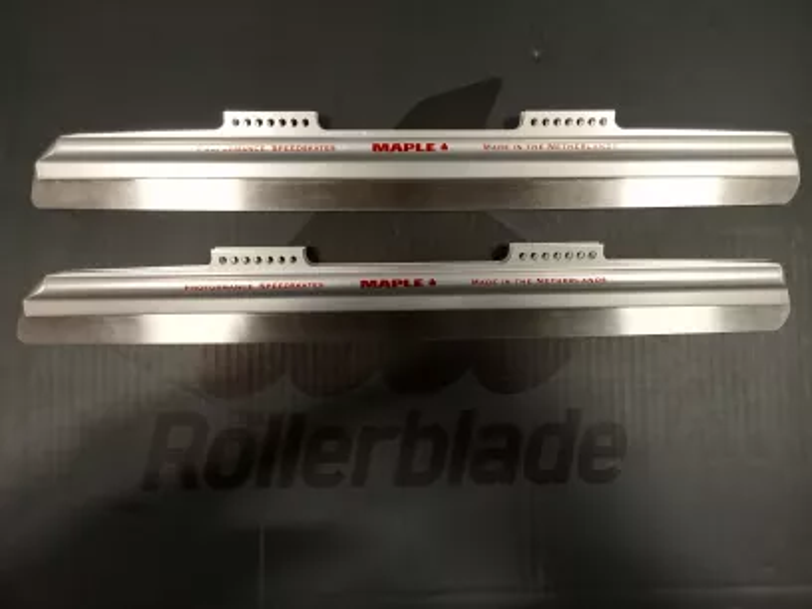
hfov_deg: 63.4
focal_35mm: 28
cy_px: 304
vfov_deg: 49.7
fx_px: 657
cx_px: 406
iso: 645
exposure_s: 1/33.3
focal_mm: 3.46
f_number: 2.2
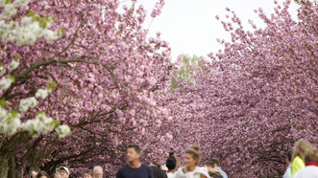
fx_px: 3608
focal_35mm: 428
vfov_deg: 2.8
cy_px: 111
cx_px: 198
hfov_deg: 5.0
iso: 1600
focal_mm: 300
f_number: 5.6
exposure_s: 1/1000
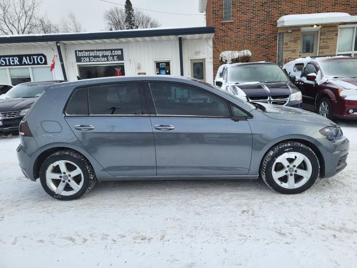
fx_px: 268
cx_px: 178
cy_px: 134
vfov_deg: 53.1
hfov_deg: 67.3
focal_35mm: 26
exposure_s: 1/1192
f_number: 1.8
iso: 40
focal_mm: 5.4
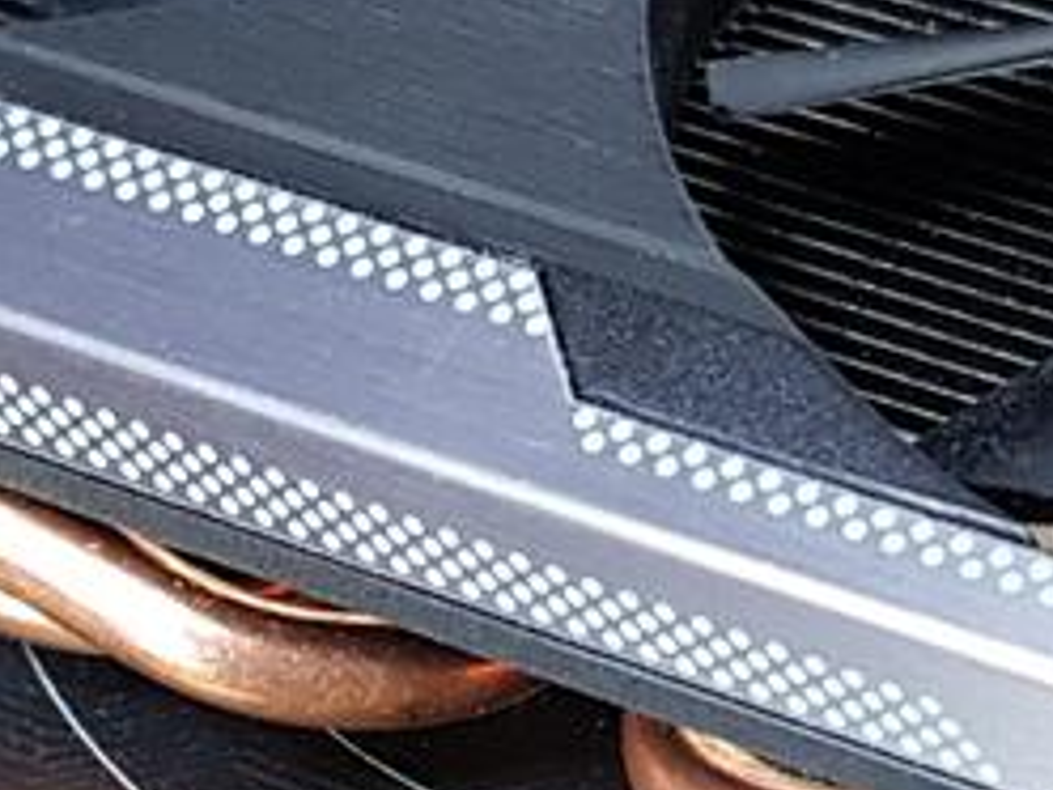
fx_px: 4076
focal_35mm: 134
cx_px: 603
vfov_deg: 11.0
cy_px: 578
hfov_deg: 14.7
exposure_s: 1/40
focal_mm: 4.3
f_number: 1.7
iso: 200
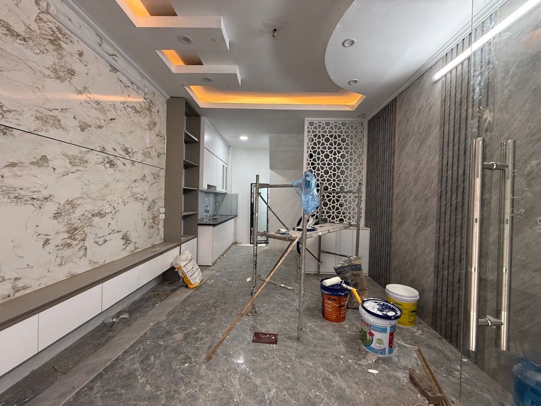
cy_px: 203
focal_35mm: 14
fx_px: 219
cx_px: 270
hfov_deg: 102.1
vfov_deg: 85.7
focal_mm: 2.22
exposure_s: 1/100
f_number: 2.2
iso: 320
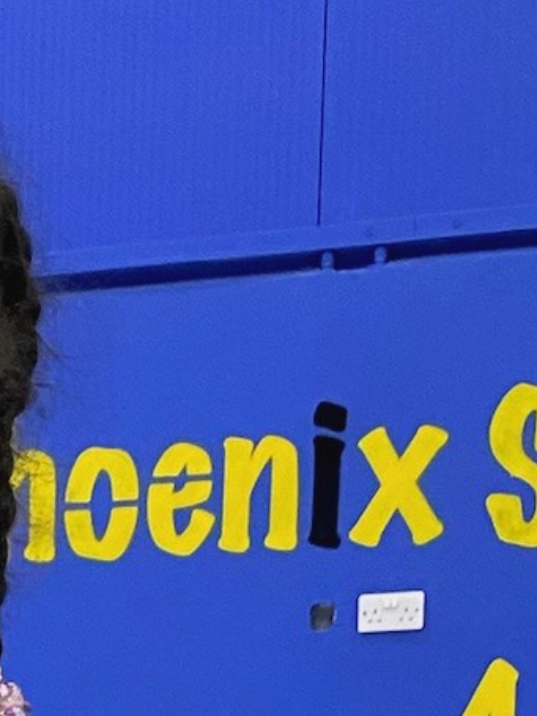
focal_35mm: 117
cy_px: 1353
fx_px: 2421
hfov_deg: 11.9
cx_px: -342
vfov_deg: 14.5
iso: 100
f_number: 1.8
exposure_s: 1/50
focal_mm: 4.25
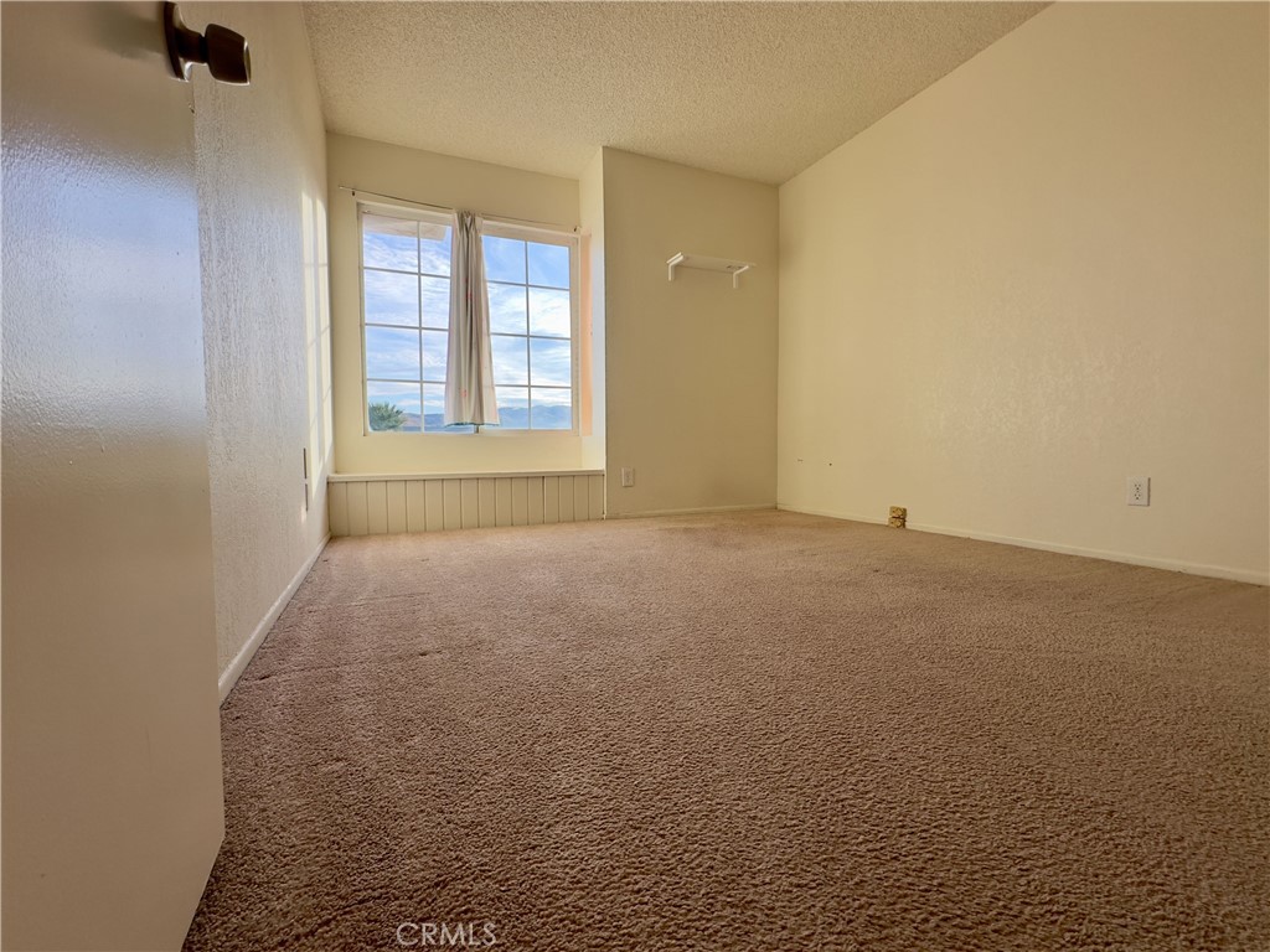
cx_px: 635
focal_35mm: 14
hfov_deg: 102.1
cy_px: 476
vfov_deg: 85.7
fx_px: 514
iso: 40
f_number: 2.2
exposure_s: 1/181
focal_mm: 2.22
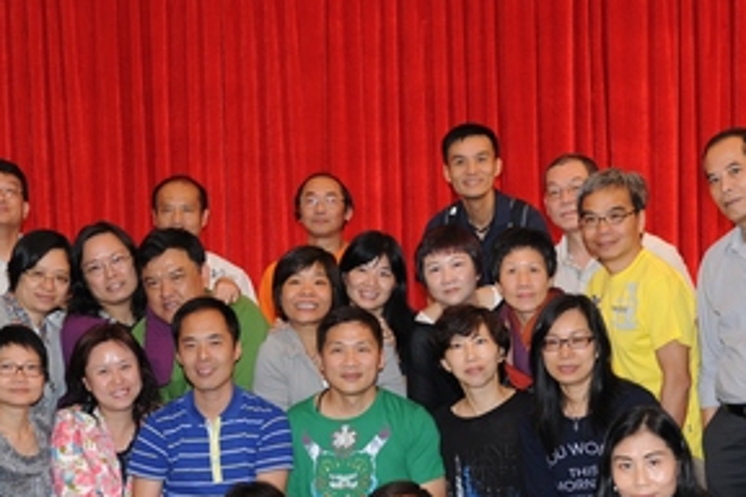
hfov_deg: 25.3
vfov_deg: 16.9
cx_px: 303
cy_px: 399
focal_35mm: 80
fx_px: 1658
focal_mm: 36
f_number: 7.1
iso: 1250
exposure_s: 1/60
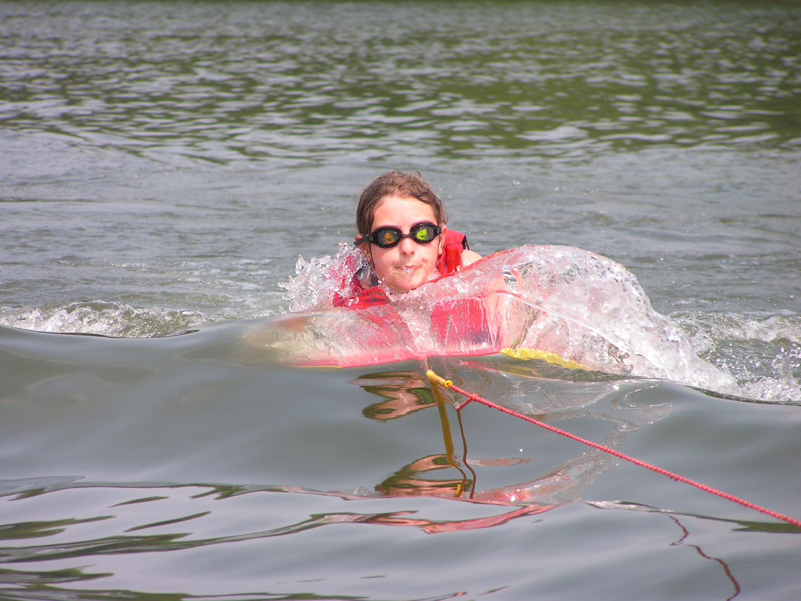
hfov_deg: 5.2
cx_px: 400
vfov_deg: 3.9
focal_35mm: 380
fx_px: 8793
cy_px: 300
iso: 50
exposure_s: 1/640
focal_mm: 63
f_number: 3.7
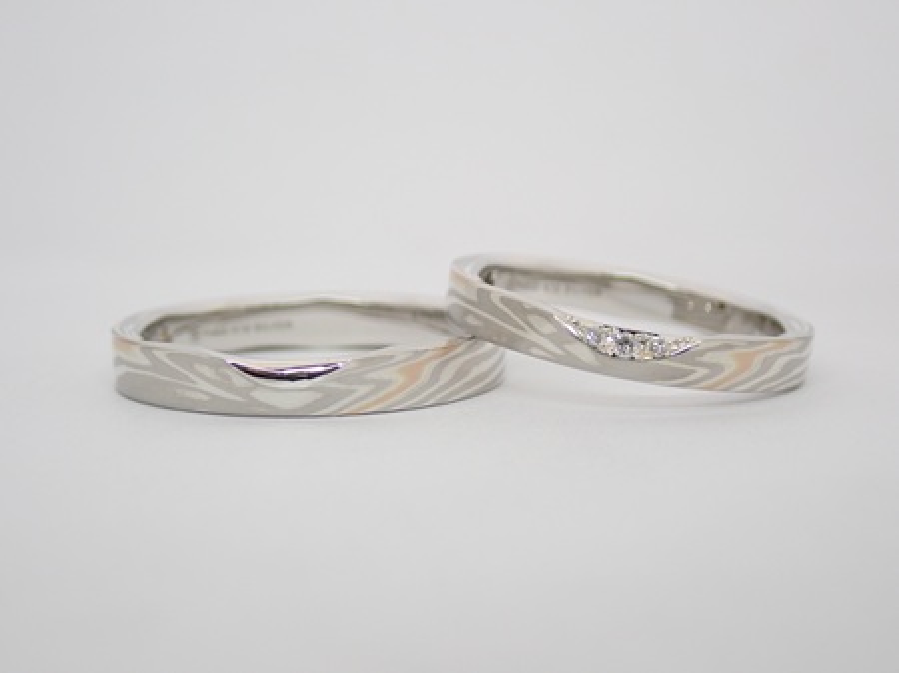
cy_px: 336
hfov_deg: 25.3
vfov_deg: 19.1
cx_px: 450
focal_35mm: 77
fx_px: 1999
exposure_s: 1/125
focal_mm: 13.65
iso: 200
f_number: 4.1
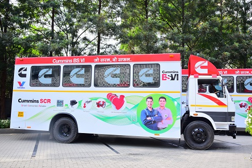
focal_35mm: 31
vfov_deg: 42.3
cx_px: 124
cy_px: 82
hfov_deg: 60.3
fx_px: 217
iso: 320
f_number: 6.3
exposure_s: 1/200
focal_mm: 30
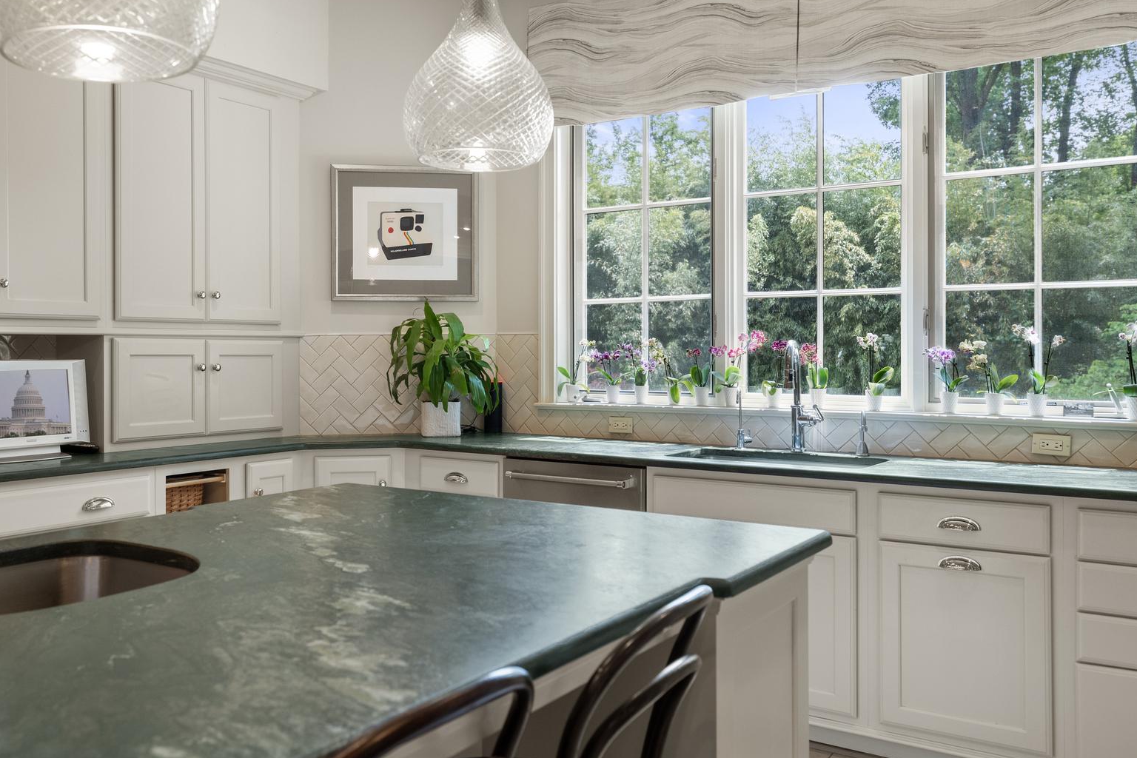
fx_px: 1011
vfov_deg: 41.1
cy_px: 342
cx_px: 483
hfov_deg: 58.5
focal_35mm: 32
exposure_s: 1/2000
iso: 800
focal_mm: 24
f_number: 4
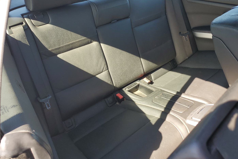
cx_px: 120
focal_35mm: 31
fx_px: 205
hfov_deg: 60.3
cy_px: 62
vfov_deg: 42.1
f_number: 1.5
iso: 50
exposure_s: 1/222
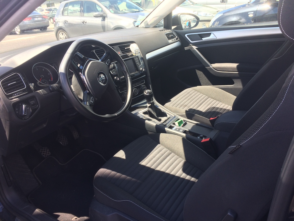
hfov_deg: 61.7
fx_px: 246
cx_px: 147
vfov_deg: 48.2
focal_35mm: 29
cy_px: 110
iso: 32
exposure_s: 1/222
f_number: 2.2
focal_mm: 4.15
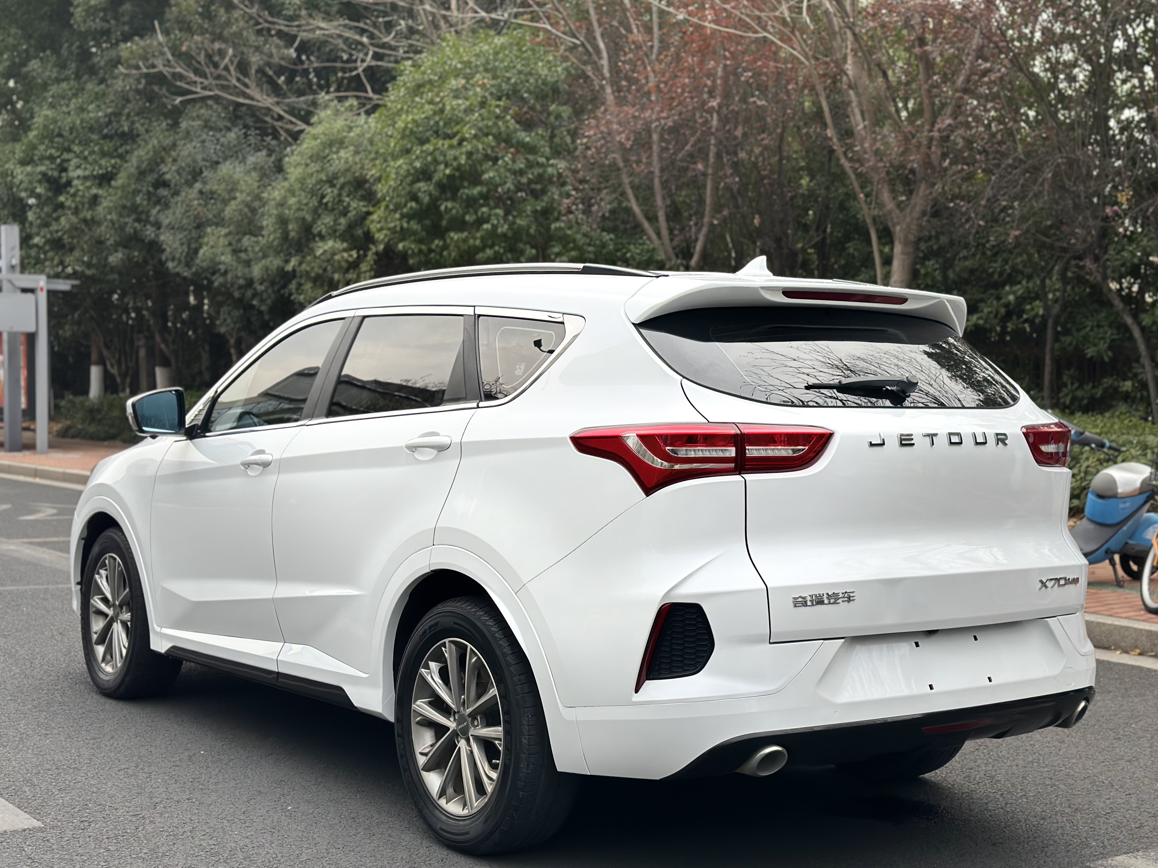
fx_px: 1639
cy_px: 440
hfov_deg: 38.9
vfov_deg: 29.7
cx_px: 584
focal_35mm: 49
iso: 80
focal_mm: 6.86
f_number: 1.78
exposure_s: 1/604
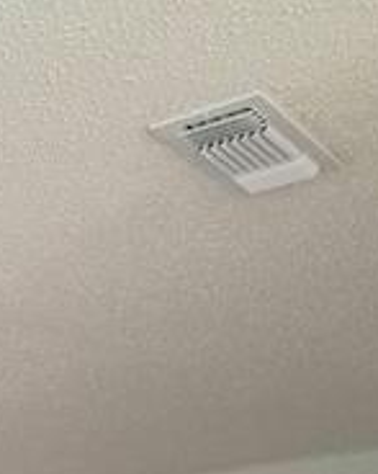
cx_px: -244
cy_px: 884
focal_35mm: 98
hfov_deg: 14.3
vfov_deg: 16.1
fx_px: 1372
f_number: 1.8
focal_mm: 5.23
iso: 800
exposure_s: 1/60.2
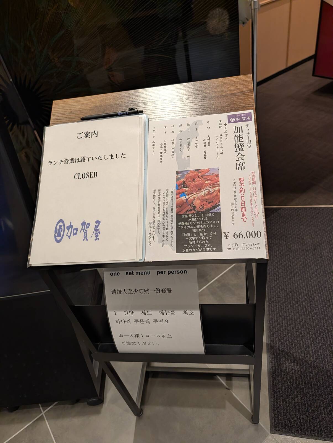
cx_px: 166
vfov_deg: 71.5
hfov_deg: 56.9
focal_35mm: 24
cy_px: 222
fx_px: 307
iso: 501
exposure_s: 1/813
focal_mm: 6.9
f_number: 1.68
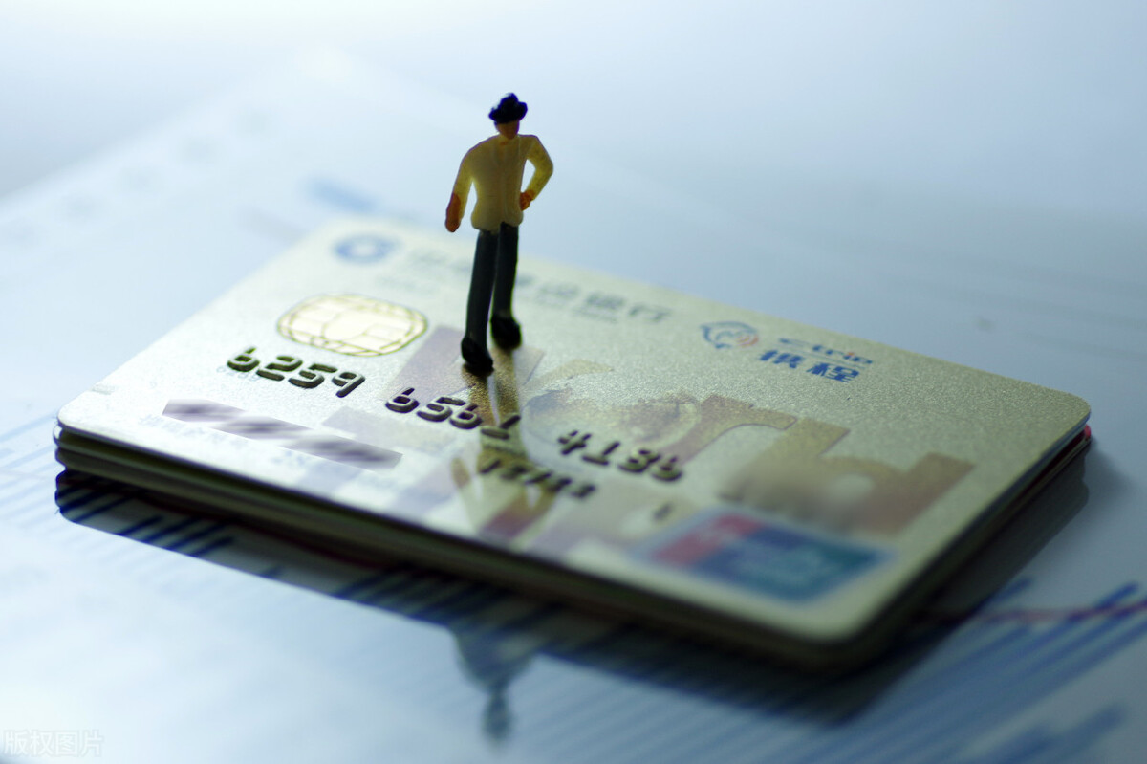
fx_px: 4777
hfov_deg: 13.7
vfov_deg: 9.1
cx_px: 574
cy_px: 382
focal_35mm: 150
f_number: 2.8
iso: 400
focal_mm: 100
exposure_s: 1/125
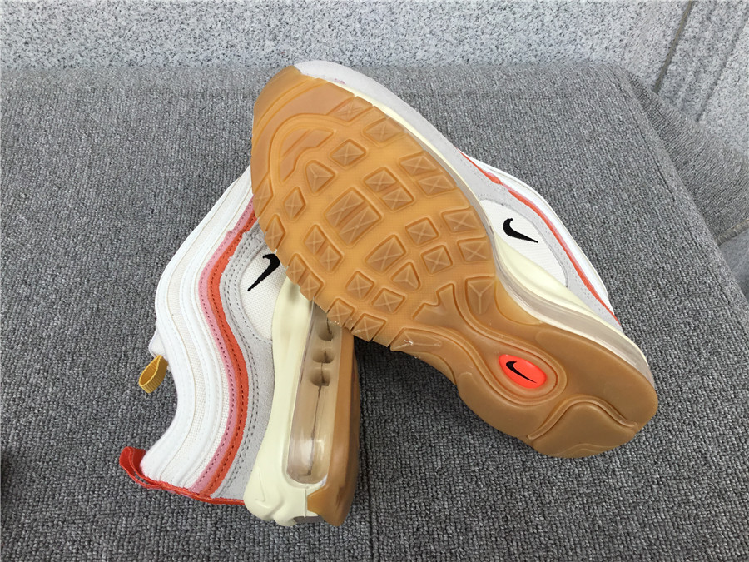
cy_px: 281
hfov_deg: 58.4
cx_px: 374
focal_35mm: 31
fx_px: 671
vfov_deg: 45.4
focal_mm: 3.3
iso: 25
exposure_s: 1/482
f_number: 2.4
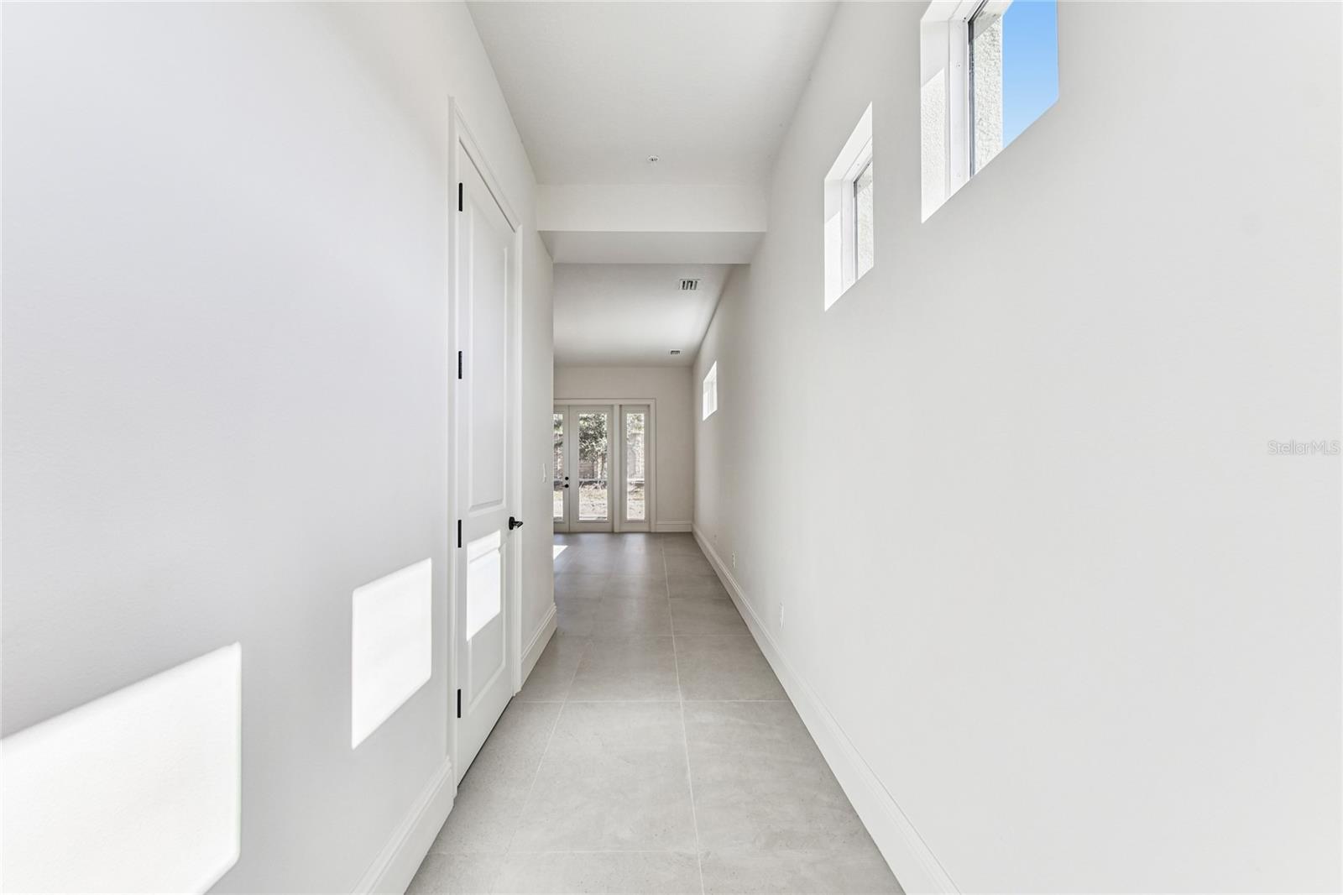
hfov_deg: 100.4
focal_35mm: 15
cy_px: 448
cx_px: 672
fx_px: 559
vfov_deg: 77.3
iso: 100
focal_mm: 10
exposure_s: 1/60
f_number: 7.1
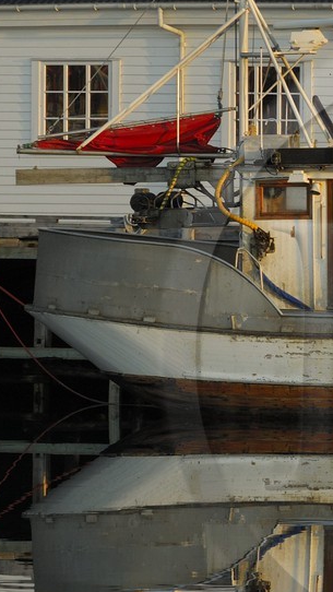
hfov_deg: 1.9
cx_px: 496
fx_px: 10169
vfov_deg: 3.3
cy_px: 357
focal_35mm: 648
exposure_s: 1/80
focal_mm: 140
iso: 100
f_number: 7.6
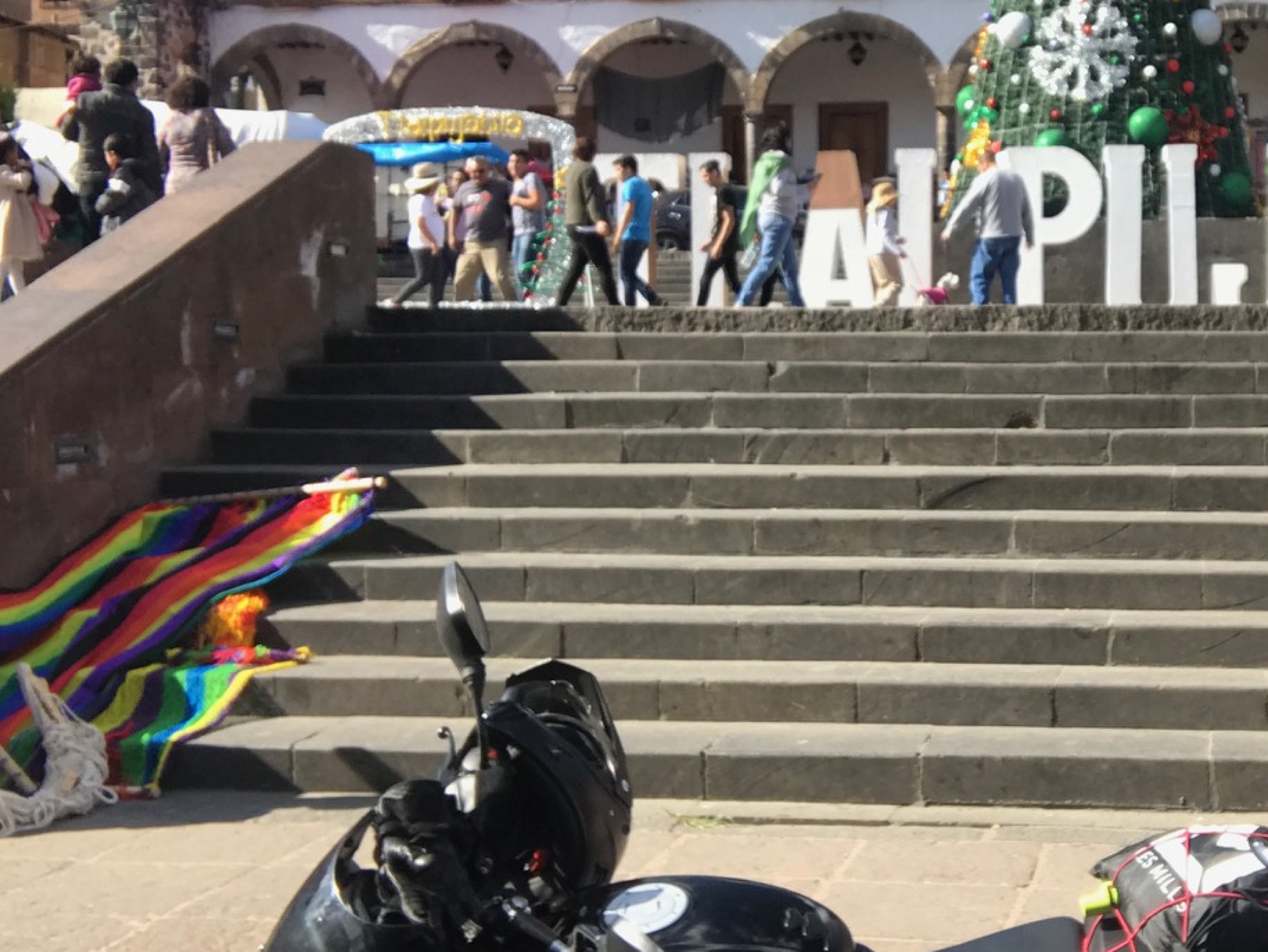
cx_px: 981
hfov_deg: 34.6
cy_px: 435
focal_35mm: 54
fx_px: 1979
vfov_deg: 27.0
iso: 25
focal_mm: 2.87
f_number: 2.2
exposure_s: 1/545
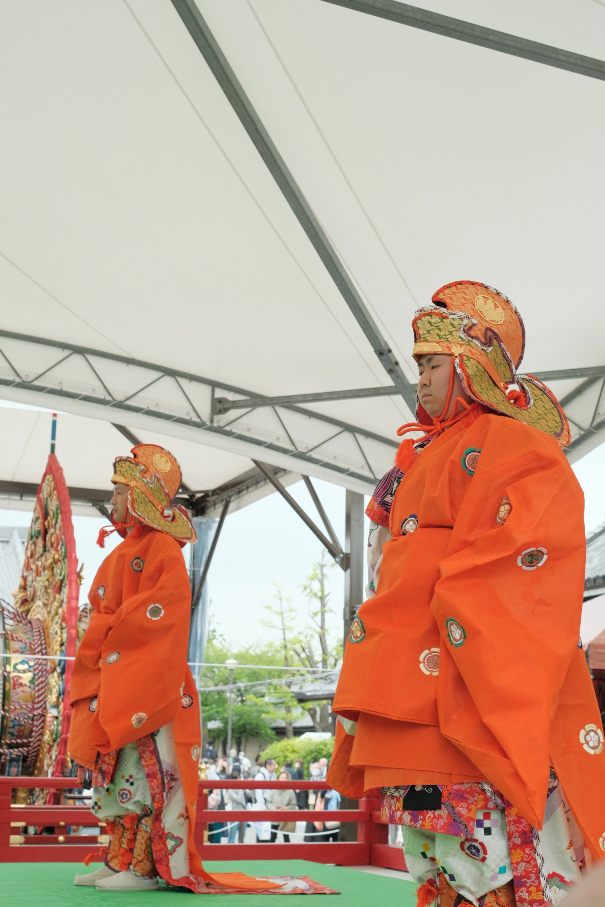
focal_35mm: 50
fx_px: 1260
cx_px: 302
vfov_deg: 39.6
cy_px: 454
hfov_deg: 27.0
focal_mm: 33
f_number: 5.6
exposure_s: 1/100
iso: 1250
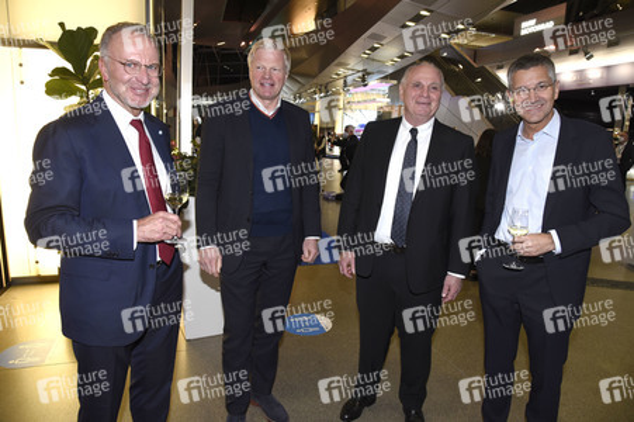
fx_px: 422
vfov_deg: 53.1
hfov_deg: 73.8
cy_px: 211
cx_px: 317
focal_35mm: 24
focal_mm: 24
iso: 1600
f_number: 6.3
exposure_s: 1/80
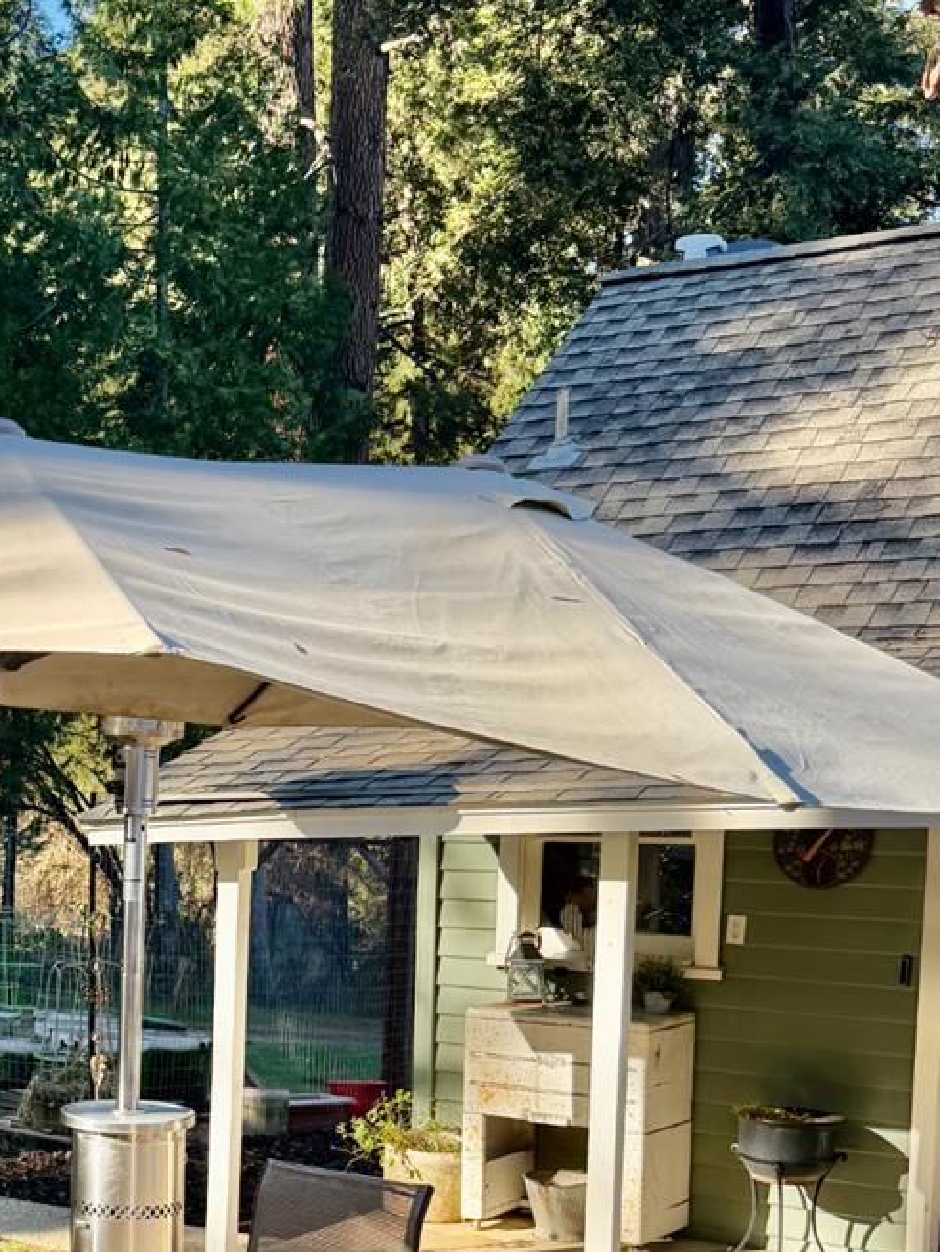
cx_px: 26
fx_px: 1990
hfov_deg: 25.4
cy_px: 993
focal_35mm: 55
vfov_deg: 33.9
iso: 100
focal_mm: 6.76
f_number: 1.78
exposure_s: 1/735
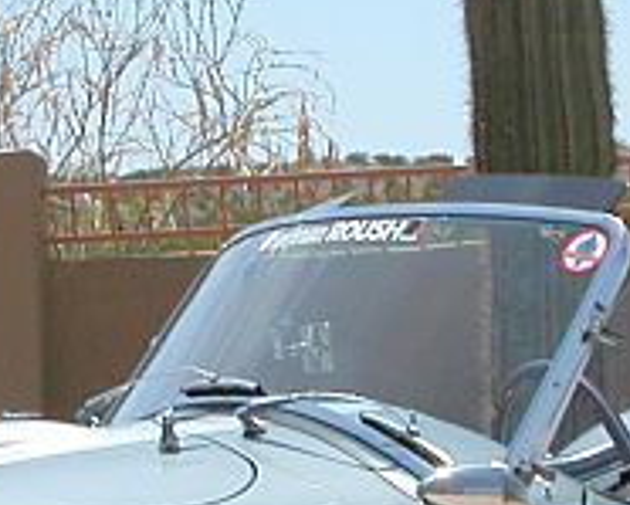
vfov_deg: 8.2
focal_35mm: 188
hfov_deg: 10.3
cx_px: 220
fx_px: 3507
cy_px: 278
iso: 100
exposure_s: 1/371
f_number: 7.1
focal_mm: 8.9
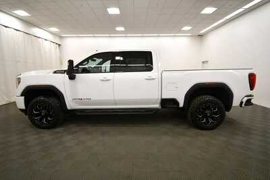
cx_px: 135
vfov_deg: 73.8
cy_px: 90
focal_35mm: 16
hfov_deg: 96.7
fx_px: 120
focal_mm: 11
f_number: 4.8
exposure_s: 1/250
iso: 640
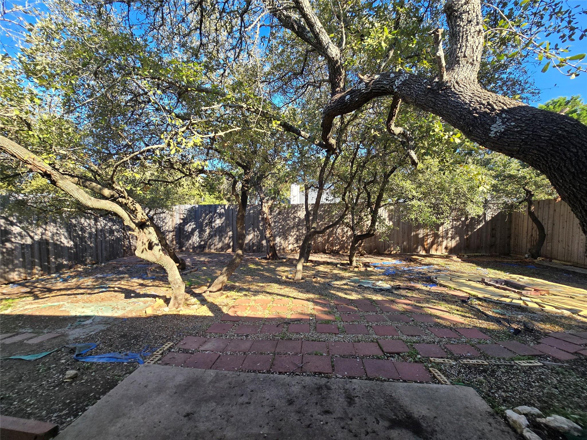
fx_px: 220
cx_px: 294
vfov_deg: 89.9
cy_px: 220
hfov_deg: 106.2
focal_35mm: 13
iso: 80
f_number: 2.2
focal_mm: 2.2
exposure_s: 1/719
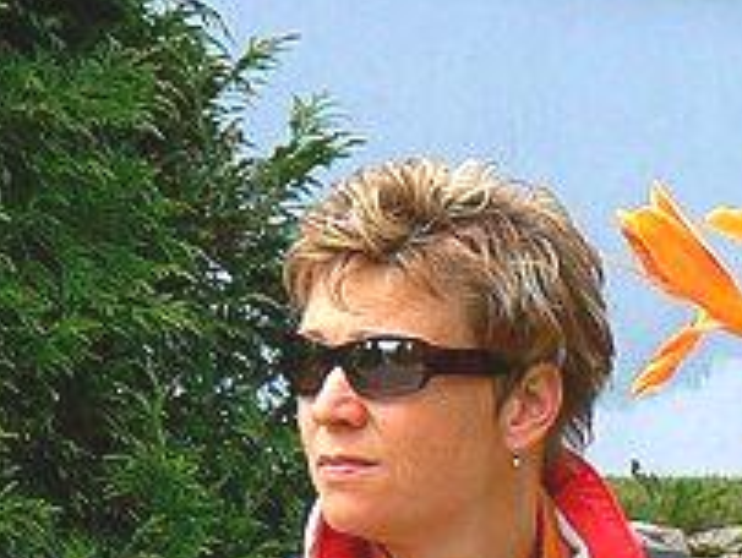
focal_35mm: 317
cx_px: 448
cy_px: 407
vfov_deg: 4.7
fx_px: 6803
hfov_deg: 6.2
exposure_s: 1/400
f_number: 5.6
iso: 100
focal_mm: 15.2
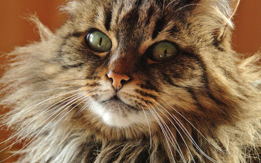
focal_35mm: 309
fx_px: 2198
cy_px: 77
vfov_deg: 4.2
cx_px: 131
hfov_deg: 6.8
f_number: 5.3
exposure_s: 1/100
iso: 3200
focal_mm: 112
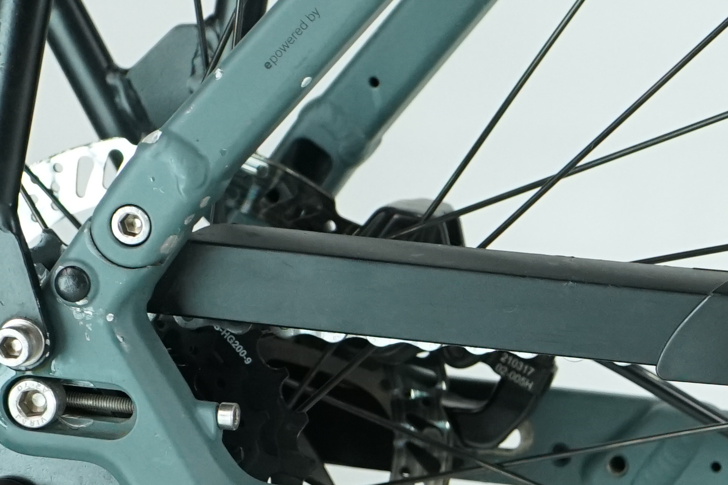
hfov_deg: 10.0
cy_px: 667
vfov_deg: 6.9
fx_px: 3963
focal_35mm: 196
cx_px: 1248
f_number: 5.6
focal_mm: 47
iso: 1600
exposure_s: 1/200
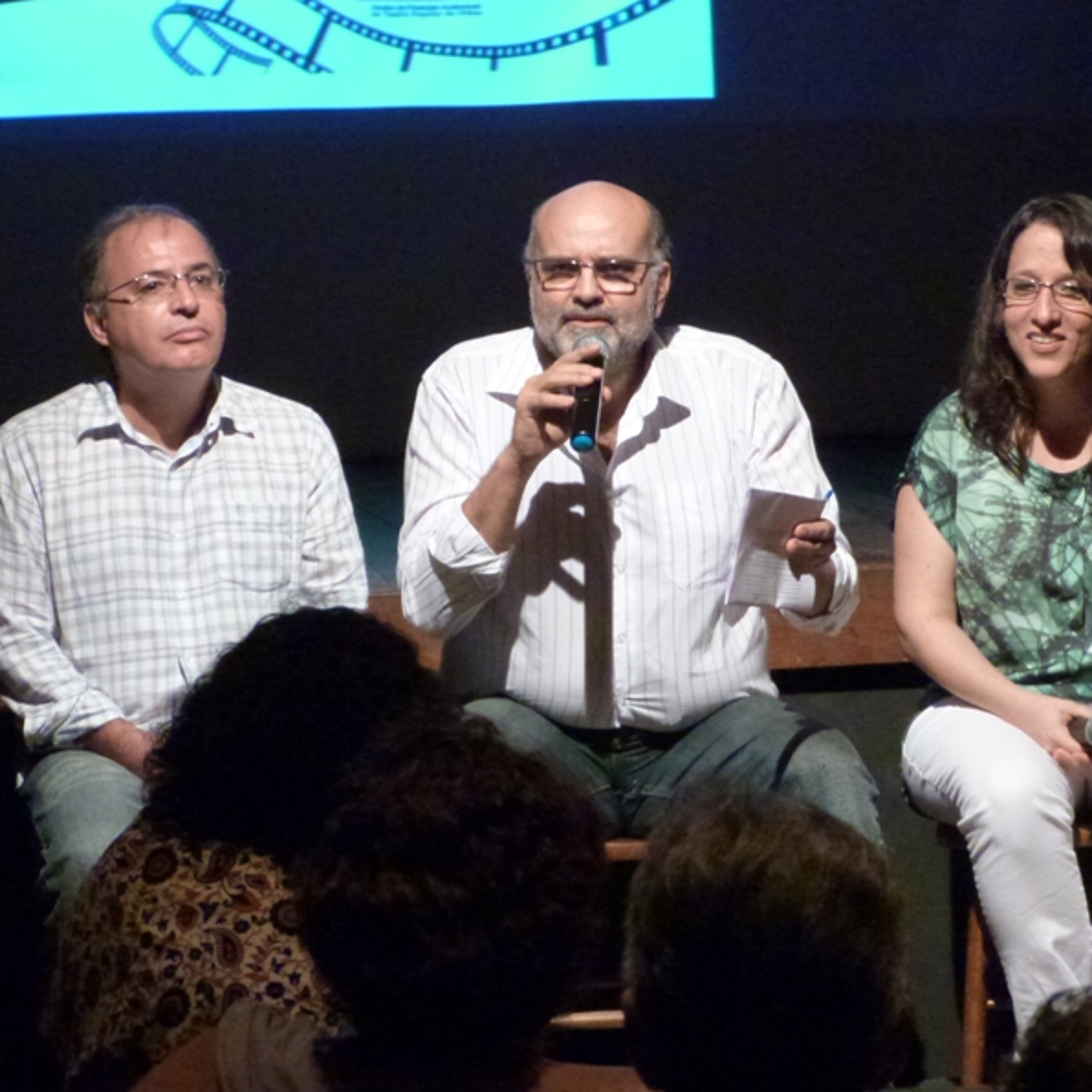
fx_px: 6567
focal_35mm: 184
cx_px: 566
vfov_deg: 9.5
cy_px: 544
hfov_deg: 9.5
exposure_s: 1/30
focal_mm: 27.9
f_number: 3.7
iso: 800
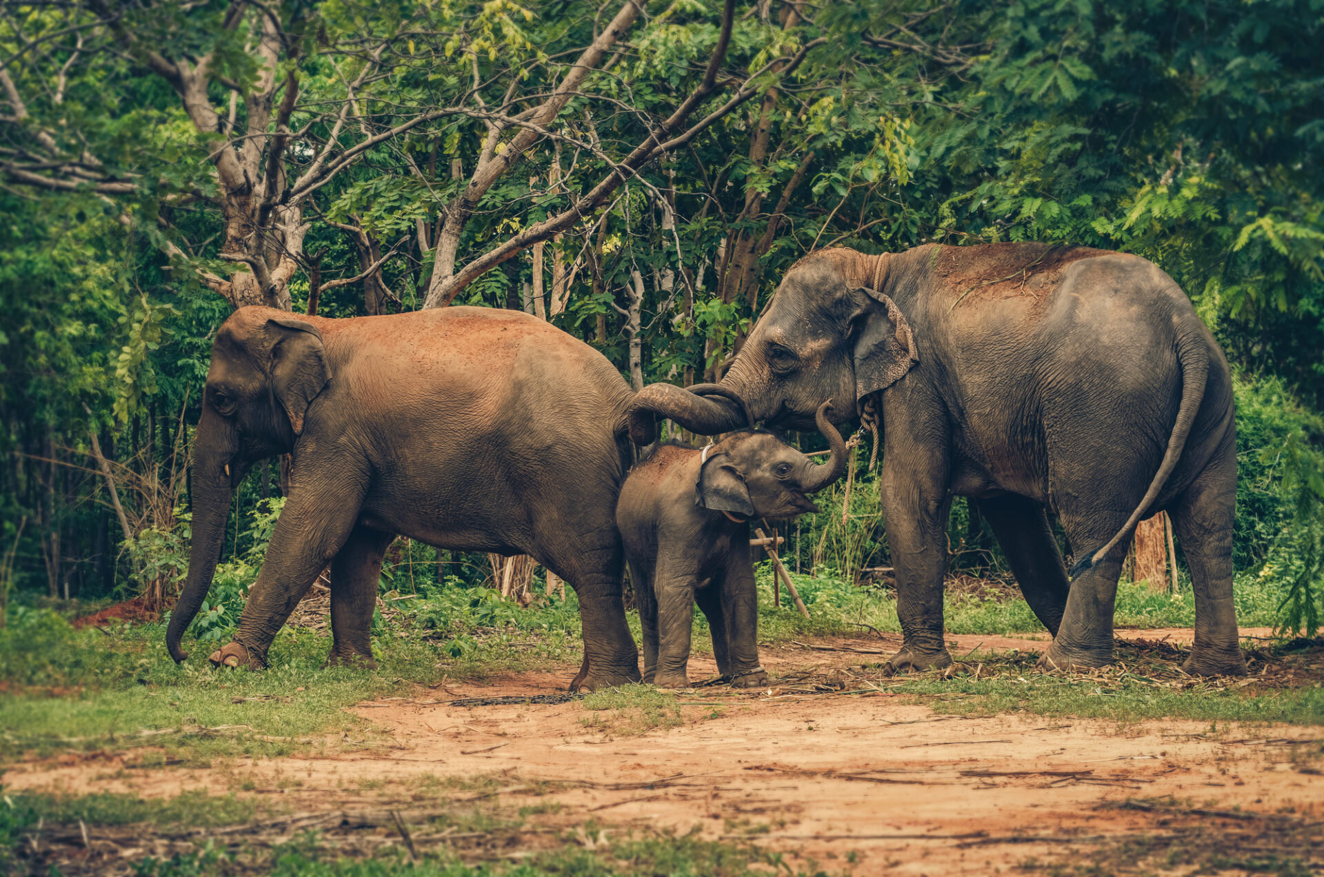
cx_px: 662
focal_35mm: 105
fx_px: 3854
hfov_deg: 19.5
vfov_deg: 13.0
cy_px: 438
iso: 400
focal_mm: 70
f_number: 4.5
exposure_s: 1/250
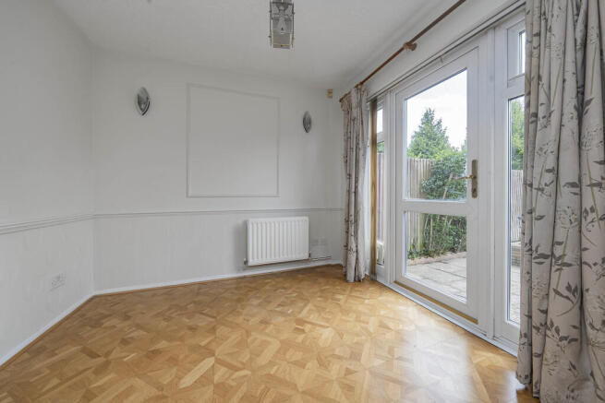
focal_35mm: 12
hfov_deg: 112.6
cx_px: 302
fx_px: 202
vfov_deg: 90.0
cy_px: 202
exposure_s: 1/60
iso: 320
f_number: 9
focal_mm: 12
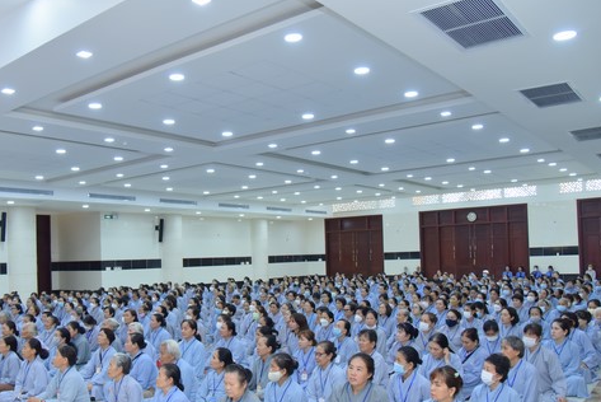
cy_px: 243
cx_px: 249
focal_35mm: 33
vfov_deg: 39.8
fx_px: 551
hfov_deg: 56.9
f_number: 5
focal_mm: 24
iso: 1250
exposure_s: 1/125
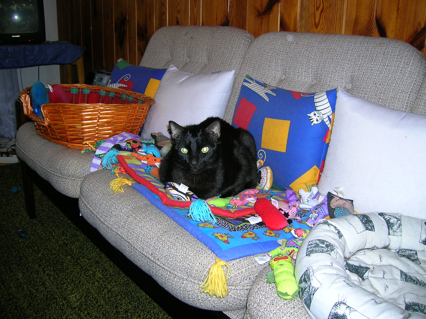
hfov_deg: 54.0
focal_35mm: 34
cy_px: 160
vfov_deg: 41.7
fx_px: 418
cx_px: 213
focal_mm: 5.7
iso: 50
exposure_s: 1/60.1
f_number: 2.9
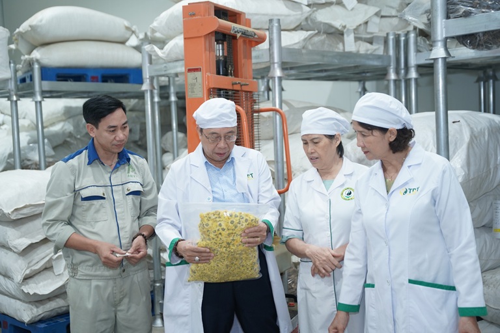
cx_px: 250
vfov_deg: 28.1
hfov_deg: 41.1
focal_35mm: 48
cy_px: 166
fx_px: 667
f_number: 2.8
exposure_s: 1/100
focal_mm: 48
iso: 800
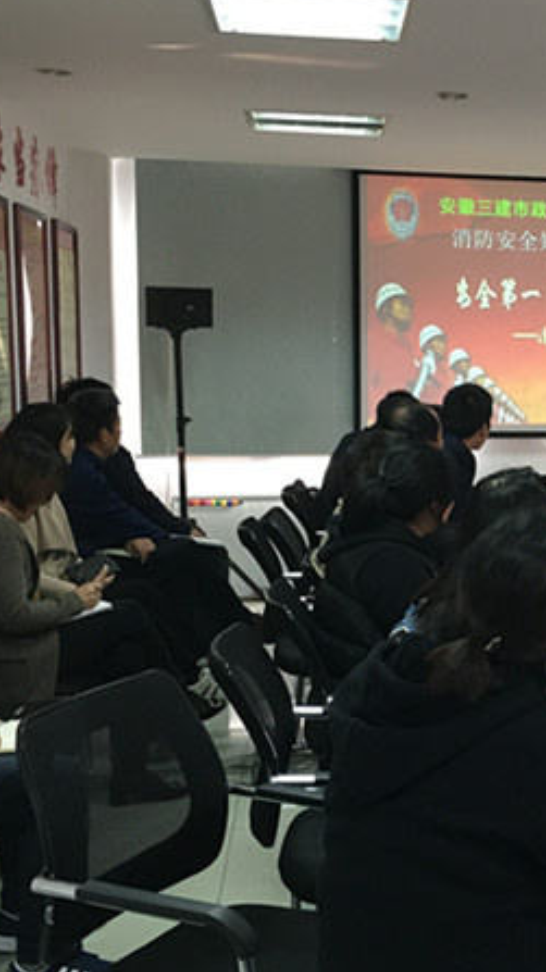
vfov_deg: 39.2
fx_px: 1366
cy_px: 476
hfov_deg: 21.3
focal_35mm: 53
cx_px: 626
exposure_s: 1/33
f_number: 2.2
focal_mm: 4.15
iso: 160
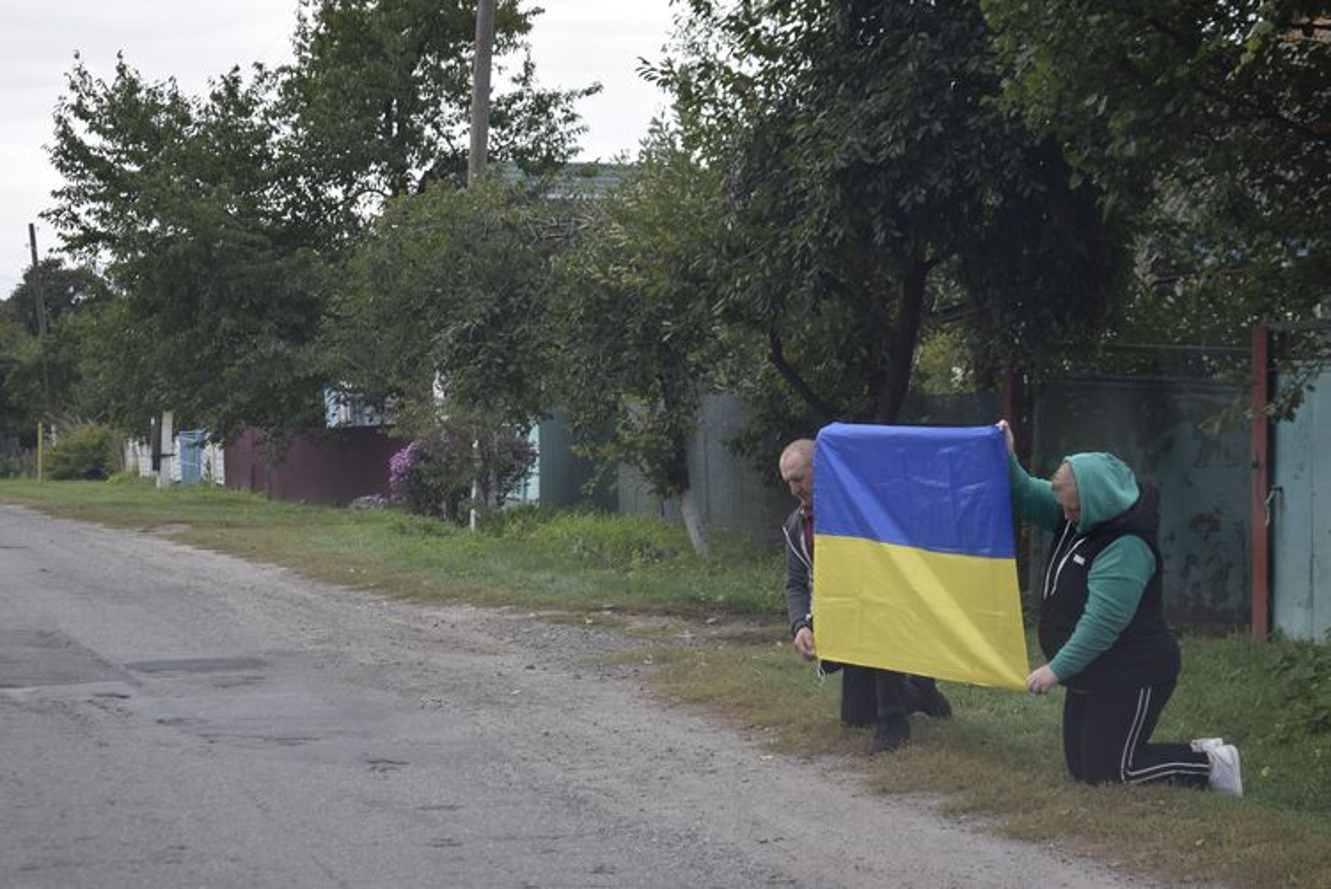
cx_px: 666
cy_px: 444
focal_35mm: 82
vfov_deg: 16.6
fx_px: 3052
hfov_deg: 24.6
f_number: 5.6
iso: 200
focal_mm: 55
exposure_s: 1/320
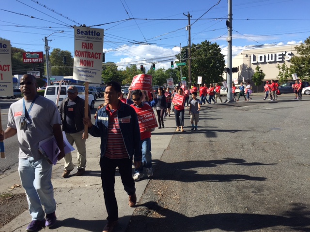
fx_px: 260
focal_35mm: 29
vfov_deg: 48.2
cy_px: 116
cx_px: 155
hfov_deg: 61.7
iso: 32
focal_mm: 4.15
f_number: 2.2
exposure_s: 1/1582
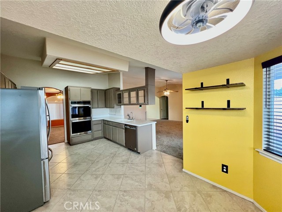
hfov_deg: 106.2
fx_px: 106
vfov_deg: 89.9
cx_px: 141
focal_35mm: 13
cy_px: 106
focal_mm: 1.57
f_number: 1.8
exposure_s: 1/60
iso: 200
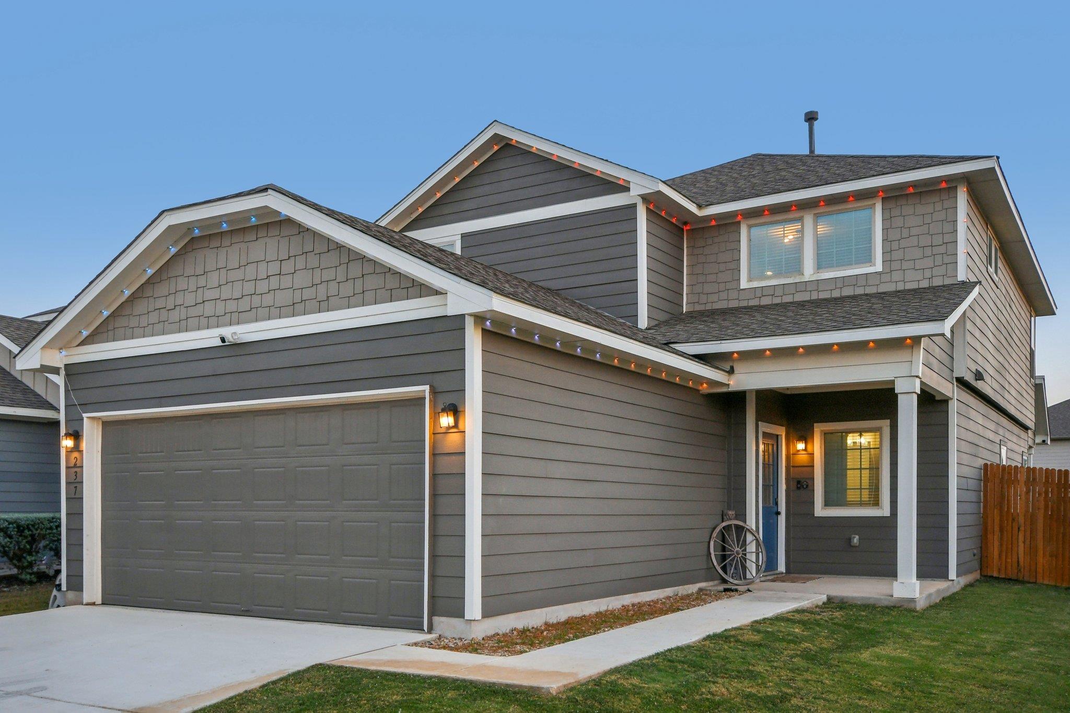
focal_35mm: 30
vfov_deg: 43.6
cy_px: 356
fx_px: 892
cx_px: 535
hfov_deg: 61.9
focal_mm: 20
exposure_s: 1/100
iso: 400
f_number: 8
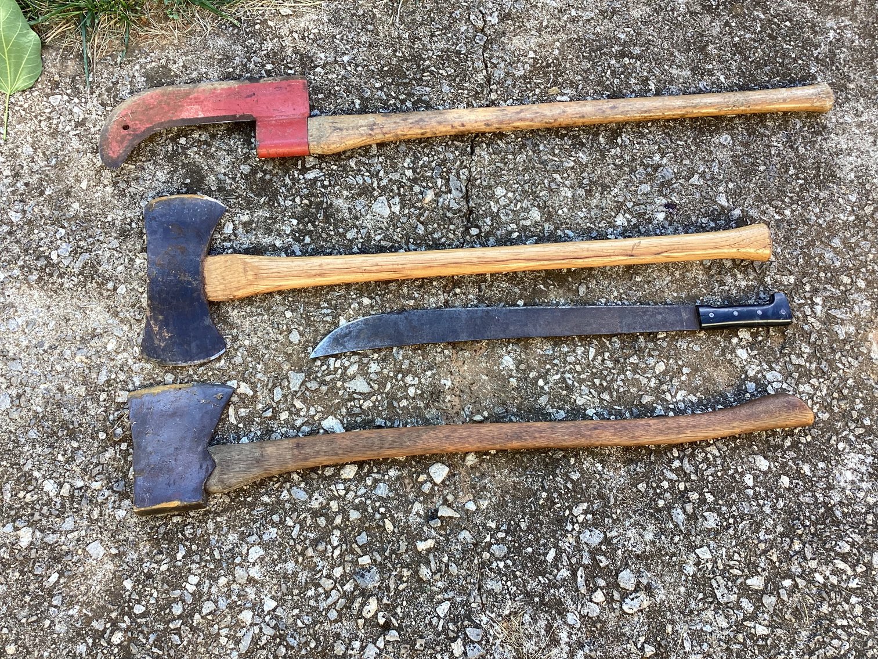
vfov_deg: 45.4
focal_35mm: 31
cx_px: 439
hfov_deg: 58.3
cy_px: 330
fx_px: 786
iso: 25
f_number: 2.4
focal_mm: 3.3
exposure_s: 1/100
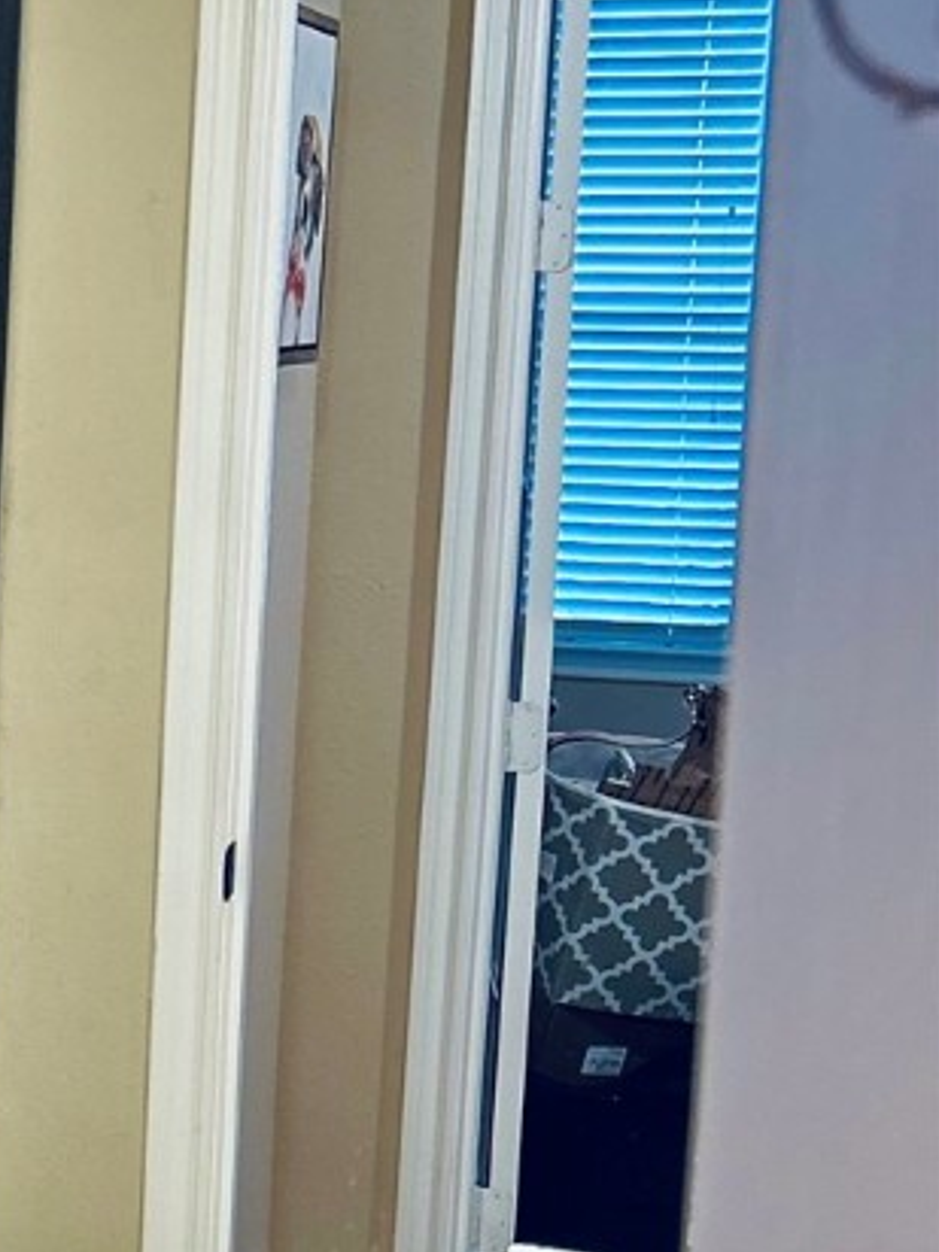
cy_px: 796
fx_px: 3508
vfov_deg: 20.2
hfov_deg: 13.5
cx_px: -808
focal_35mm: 97
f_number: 1.5
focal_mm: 5.7
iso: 160
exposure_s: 1/60
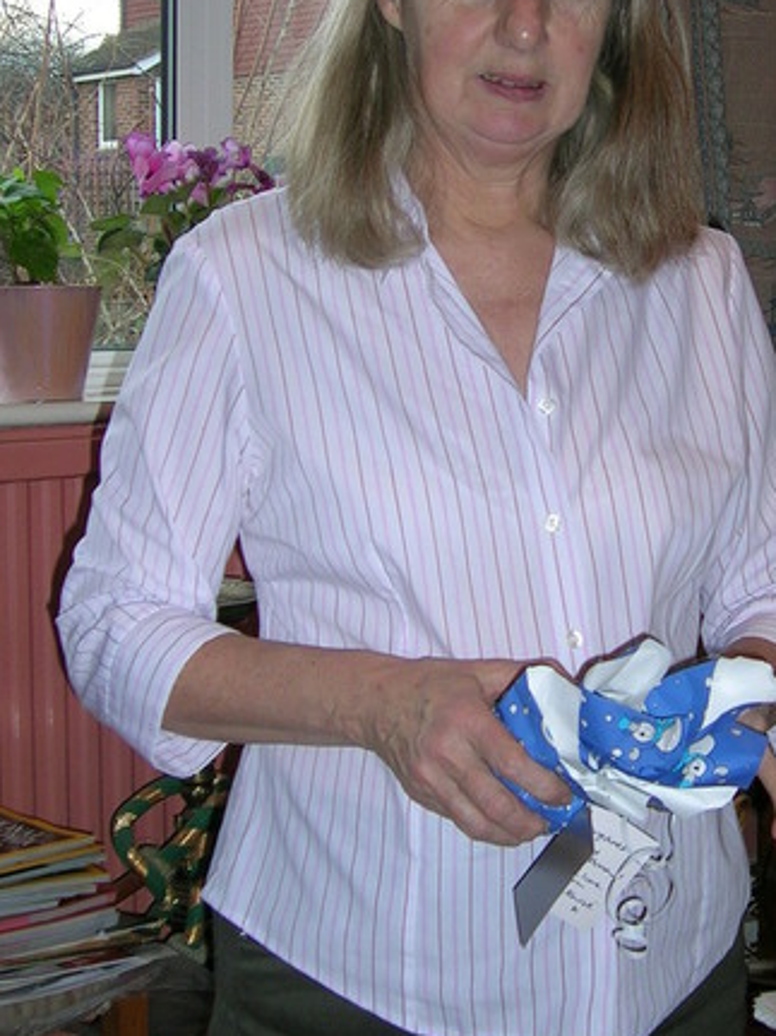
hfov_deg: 18.8
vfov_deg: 25.0
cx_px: 587
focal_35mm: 78
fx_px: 2333
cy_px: 406
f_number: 3.1
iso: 50
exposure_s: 1/60
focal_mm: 7.3
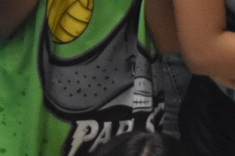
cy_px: -451
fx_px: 5352
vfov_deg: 1.7
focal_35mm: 820
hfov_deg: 2.5
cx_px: 43
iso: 3200
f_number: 4
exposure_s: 1/400
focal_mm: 70
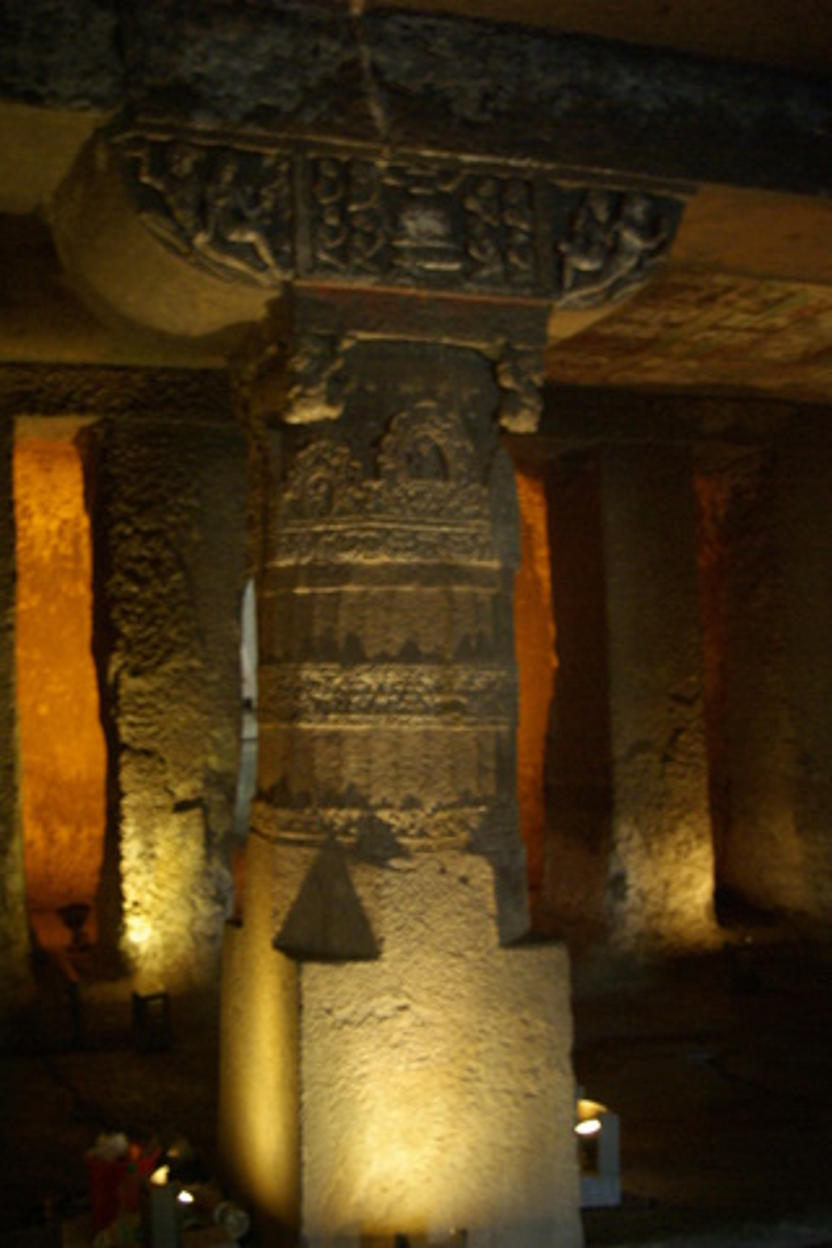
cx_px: 416
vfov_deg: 46.4
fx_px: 1456
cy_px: 624
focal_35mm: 42
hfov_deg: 31.9
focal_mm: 28
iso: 800
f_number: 4
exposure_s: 1/3.33
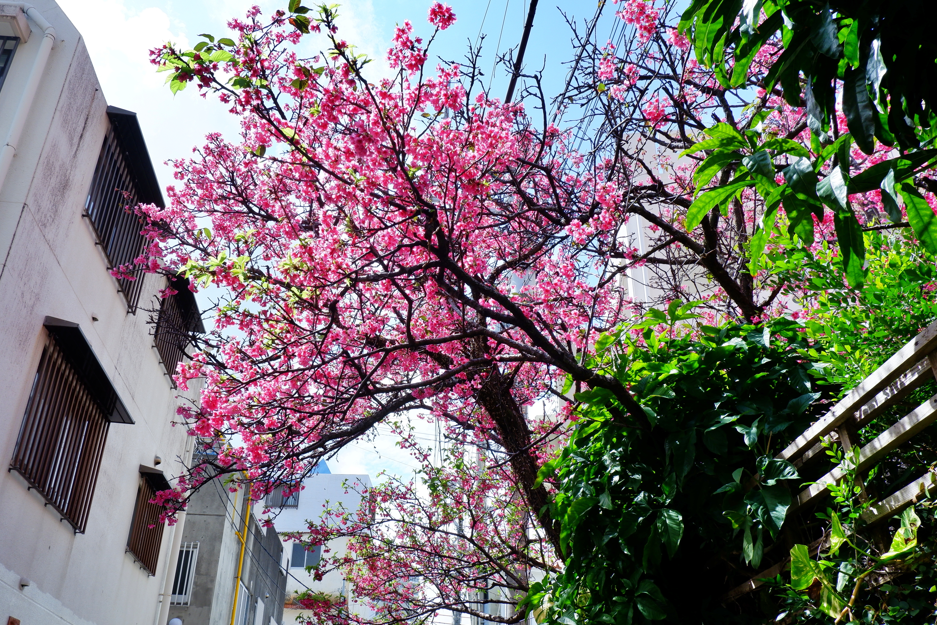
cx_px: 419
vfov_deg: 41.1
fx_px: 833
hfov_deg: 58.6
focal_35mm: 32
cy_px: 336
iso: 200
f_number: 8
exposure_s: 1/340
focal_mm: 15
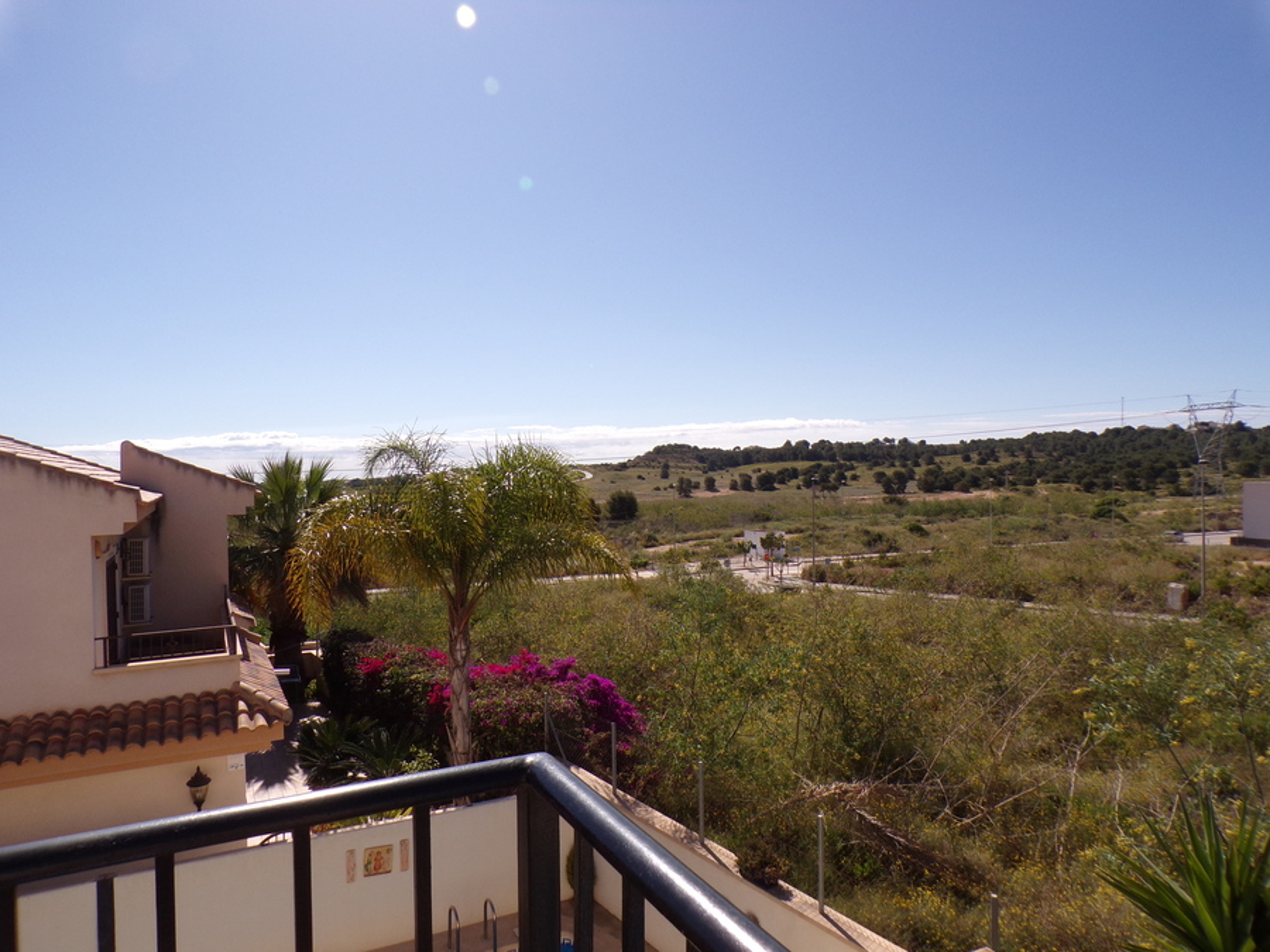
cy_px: 476
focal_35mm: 24
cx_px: 635
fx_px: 881
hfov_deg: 71.6
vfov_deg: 56.8
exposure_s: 1/550
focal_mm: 4.3
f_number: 5.8
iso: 80
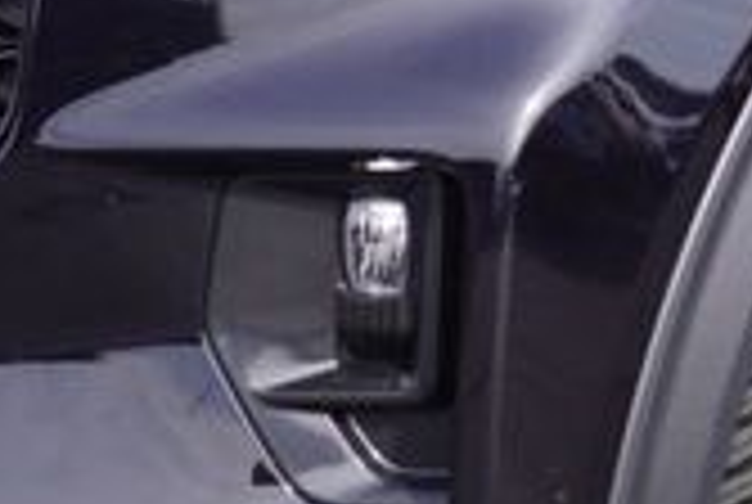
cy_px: -81
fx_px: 6529
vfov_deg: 4.4
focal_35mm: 312
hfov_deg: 6.6
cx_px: 707
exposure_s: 1/100
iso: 100
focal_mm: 34
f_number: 8
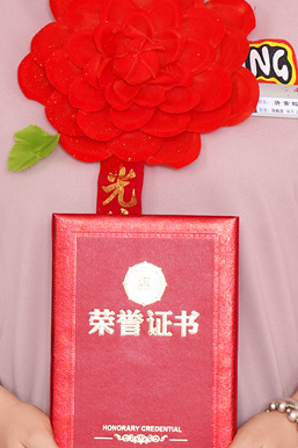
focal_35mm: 305
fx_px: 3790
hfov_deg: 4.5
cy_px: 62
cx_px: 129
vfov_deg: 6.7
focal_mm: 98
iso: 100
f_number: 10
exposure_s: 1/160
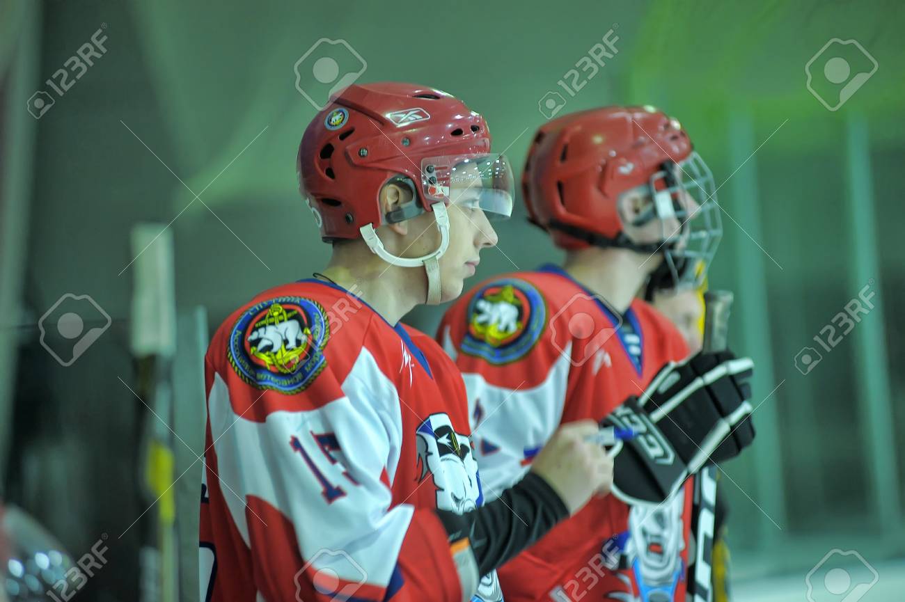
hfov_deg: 10.3
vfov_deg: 6.9
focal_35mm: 200
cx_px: 452
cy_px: 301
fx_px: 5024
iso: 2500
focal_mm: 200
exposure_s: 1/160
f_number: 2.8
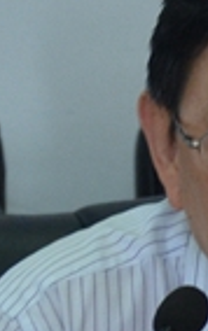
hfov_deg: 5.4
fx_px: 2198
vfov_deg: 8.6
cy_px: 241
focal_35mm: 243
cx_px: 257
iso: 800
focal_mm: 45
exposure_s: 1/60
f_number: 4.8
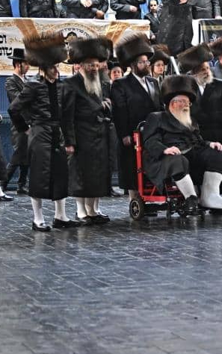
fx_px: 1488
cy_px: 130
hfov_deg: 8.3
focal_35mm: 154
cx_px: 354
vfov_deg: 13.6
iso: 1250
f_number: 2.8
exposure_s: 1/320
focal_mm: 70
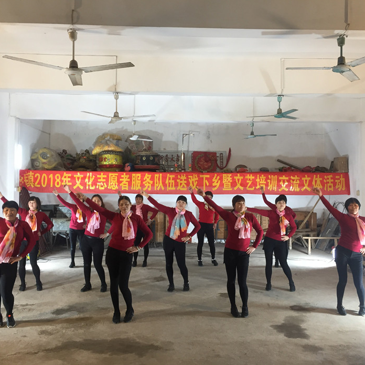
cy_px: 183
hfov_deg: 47.2
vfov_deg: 47.2
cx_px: 193
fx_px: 418
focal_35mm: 35
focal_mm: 4.15
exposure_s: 1/33
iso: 50
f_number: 2.2
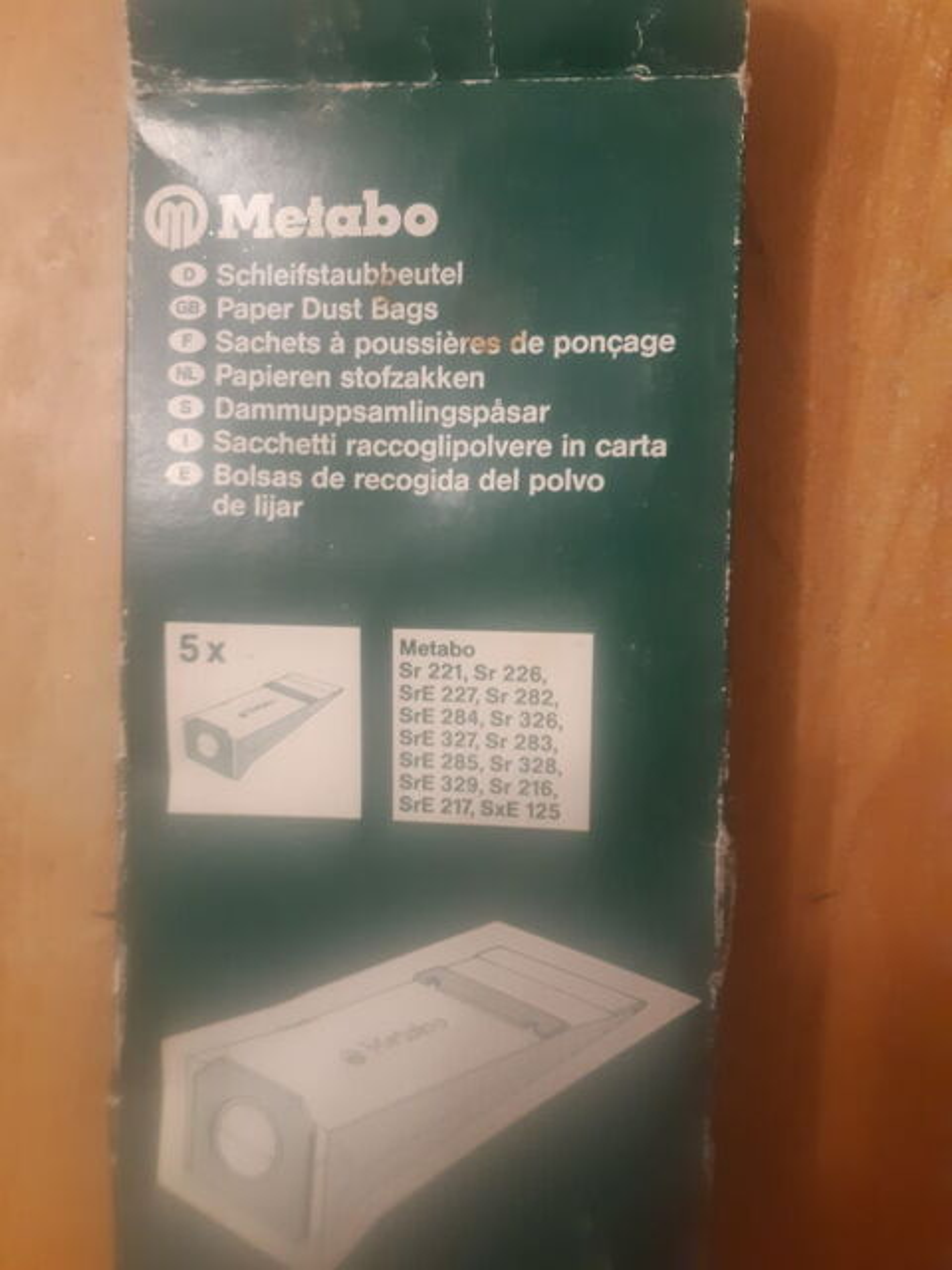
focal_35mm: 26
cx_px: 476
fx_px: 953
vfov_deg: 67.3
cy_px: 635
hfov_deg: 53.1
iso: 250
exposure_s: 1/25
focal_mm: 3.93
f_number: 1.7
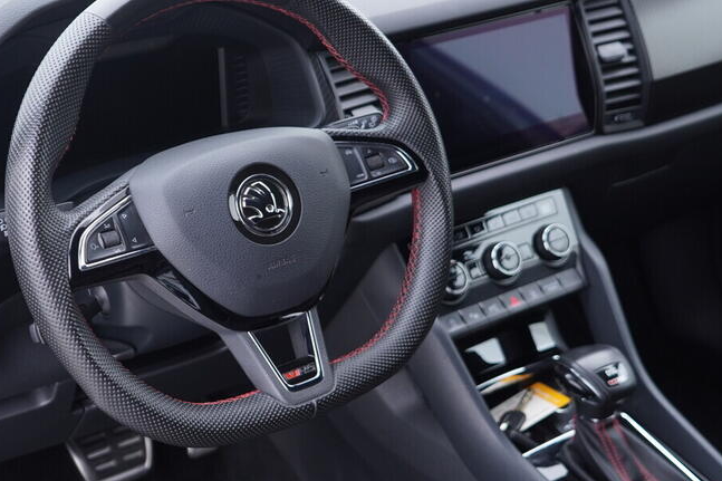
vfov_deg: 23.8
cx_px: 237
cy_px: 238
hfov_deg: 34.7
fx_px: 1143
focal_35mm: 57
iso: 320
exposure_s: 1/40
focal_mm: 24
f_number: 2.8
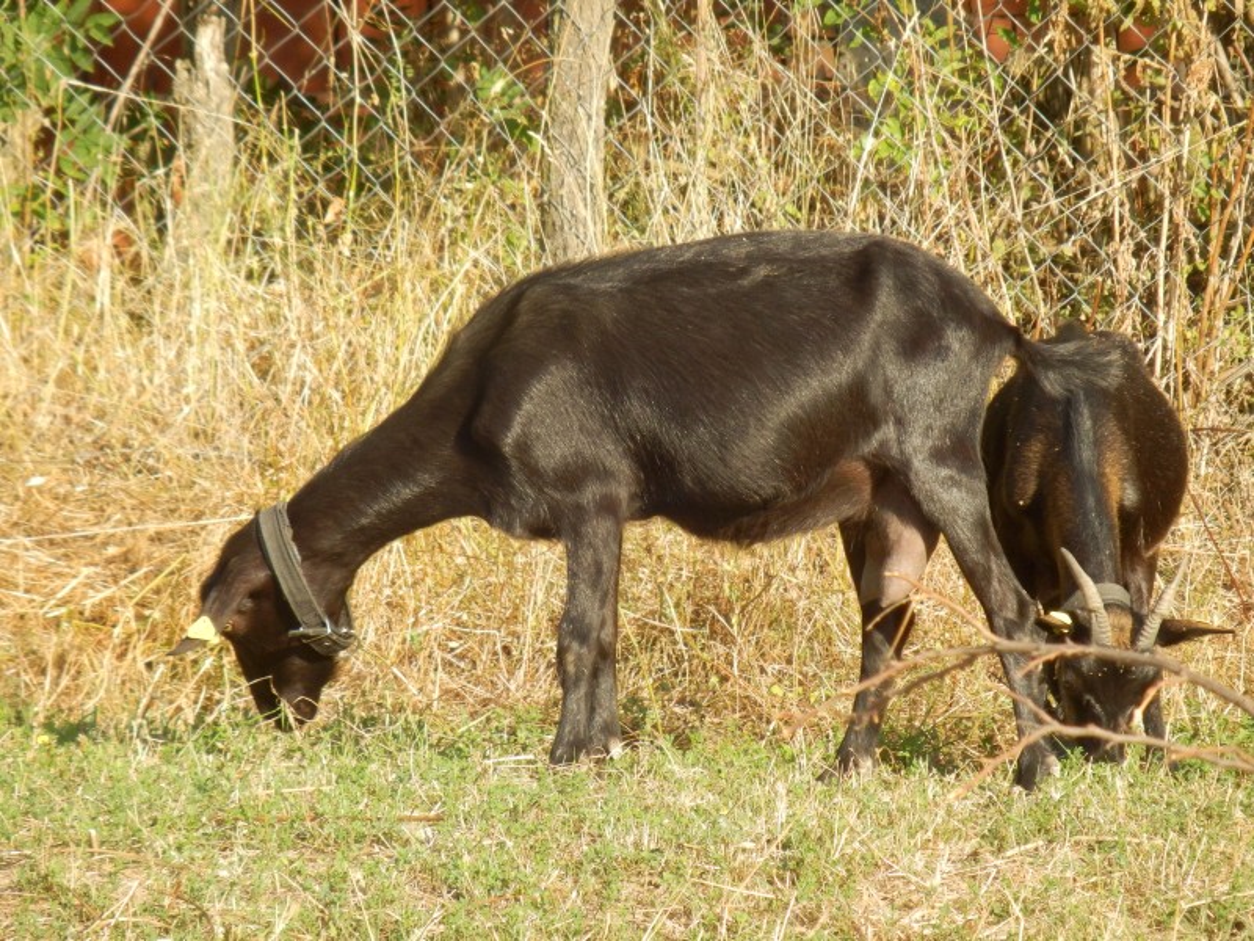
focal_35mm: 300
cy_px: 470
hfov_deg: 6.6
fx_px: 10868
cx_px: 627
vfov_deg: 5.0
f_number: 5.9
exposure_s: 1/320
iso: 250
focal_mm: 52.5
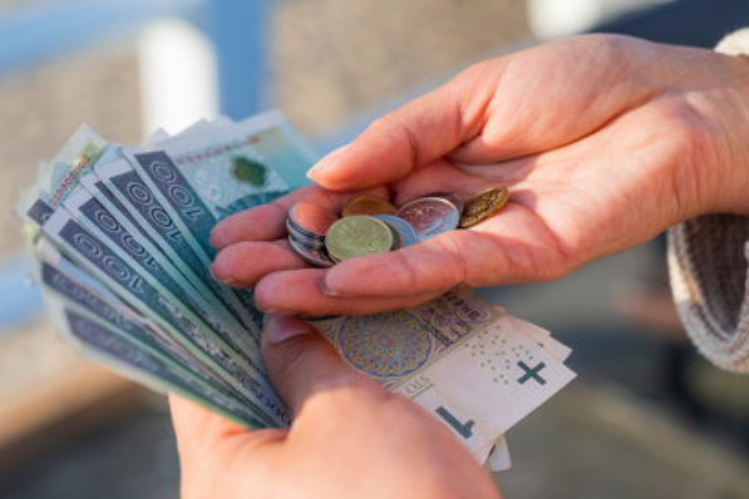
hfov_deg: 31.4
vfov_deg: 21.2
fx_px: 1331
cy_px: 278
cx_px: 348
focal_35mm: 64
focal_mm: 50
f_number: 3.5
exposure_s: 1/2000
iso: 400
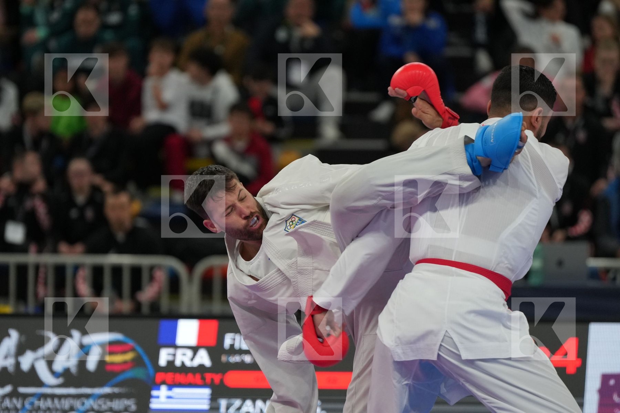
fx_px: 5011
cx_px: 310
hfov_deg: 7.1
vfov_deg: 4.7
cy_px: 206
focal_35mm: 291
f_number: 2.8
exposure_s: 1/1000
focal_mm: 194
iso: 1600
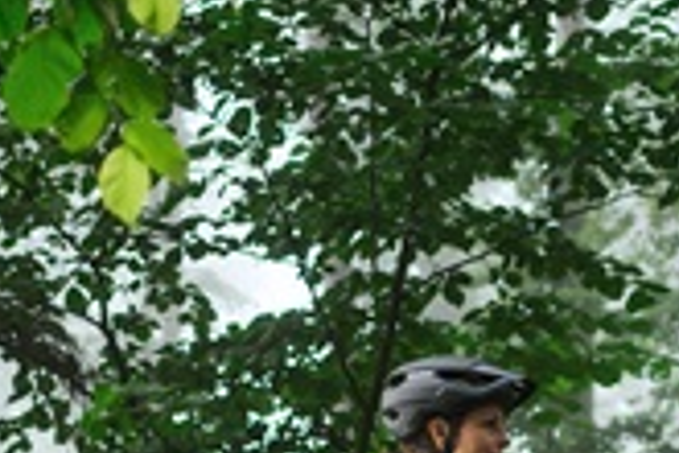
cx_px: 412
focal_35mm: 127
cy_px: 725
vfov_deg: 10.4
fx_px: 2395
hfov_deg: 16.1
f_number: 1.8
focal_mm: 35
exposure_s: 1/1250
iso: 250
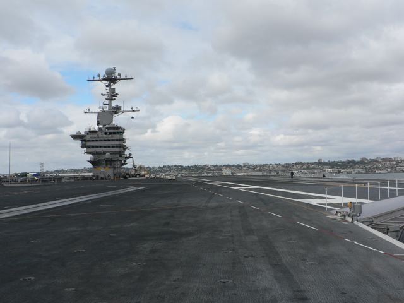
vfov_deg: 39.7
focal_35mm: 36
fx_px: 420
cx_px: 202
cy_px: 152
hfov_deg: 51.4
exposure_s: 1/400
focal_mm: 6
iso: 80
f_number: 5
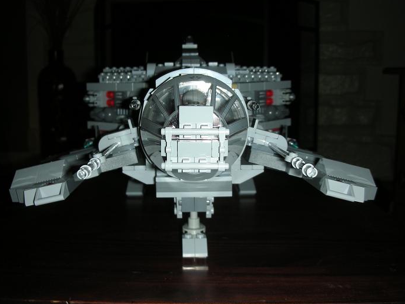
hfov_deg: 47.8
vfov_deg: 36.8
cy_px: 164
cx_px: 191
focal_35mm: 39
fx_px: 456
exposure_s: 1/60
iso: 50
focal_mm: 5.8
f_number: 2.8
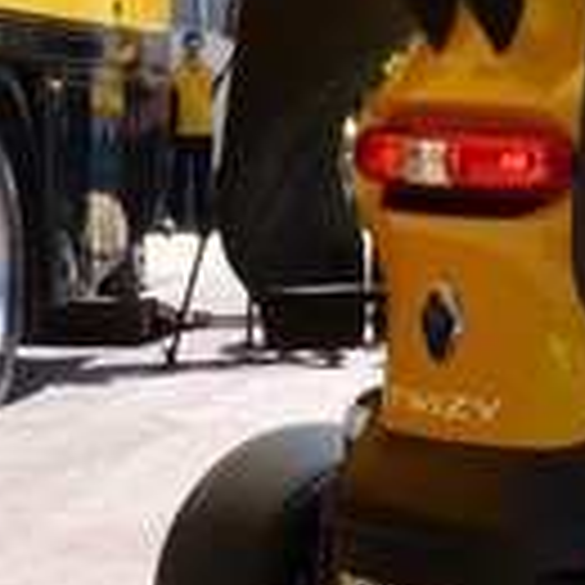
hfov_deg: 12.0
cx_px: 792
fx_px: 2696
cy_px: 446
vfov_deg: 12.3
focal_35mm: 141
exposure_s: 1/200
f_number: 5
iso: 80
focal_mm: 8.3
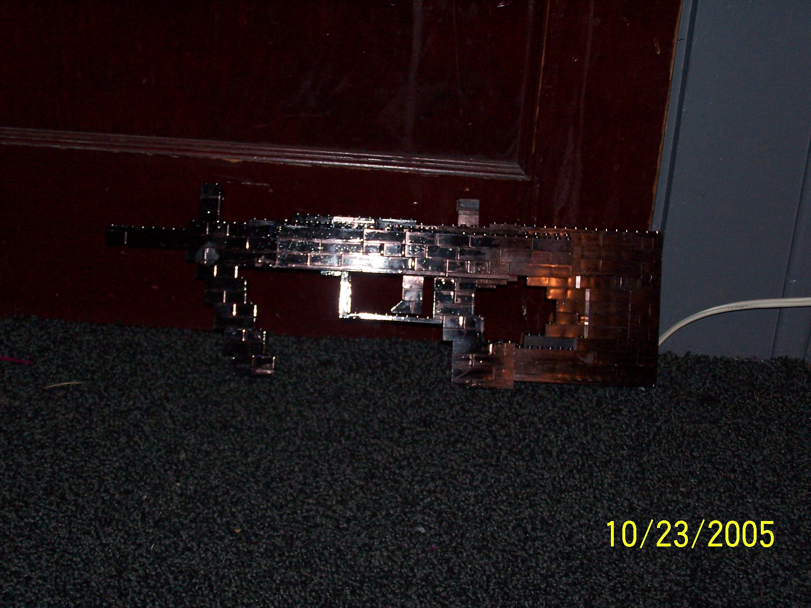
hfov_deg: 32.2
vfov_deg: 24.4
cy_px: 302
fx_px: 1406
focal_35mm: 60
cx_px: 409
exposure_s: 1/60
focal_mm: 9.8
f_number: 3.2
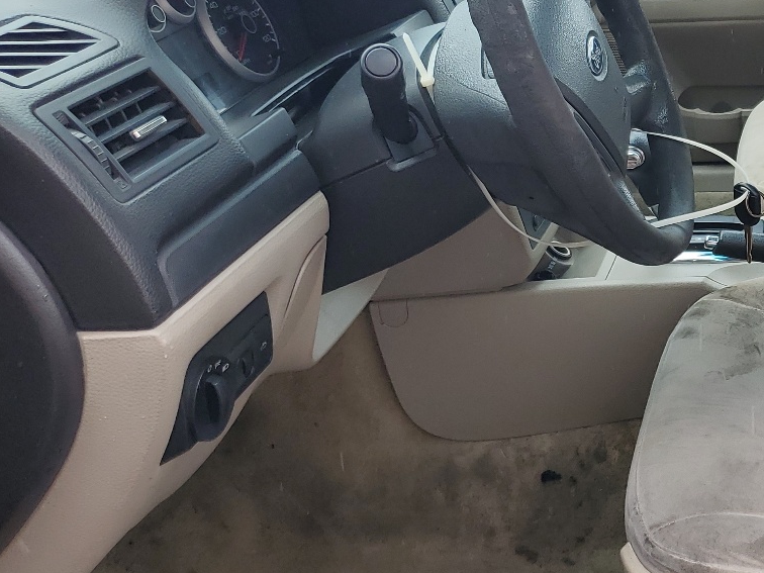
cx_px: 804
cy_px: 180
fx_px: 1214
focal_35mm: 55
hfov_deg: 31.6
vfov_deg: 26.4
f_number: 1.5
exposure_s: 1/370
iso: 50
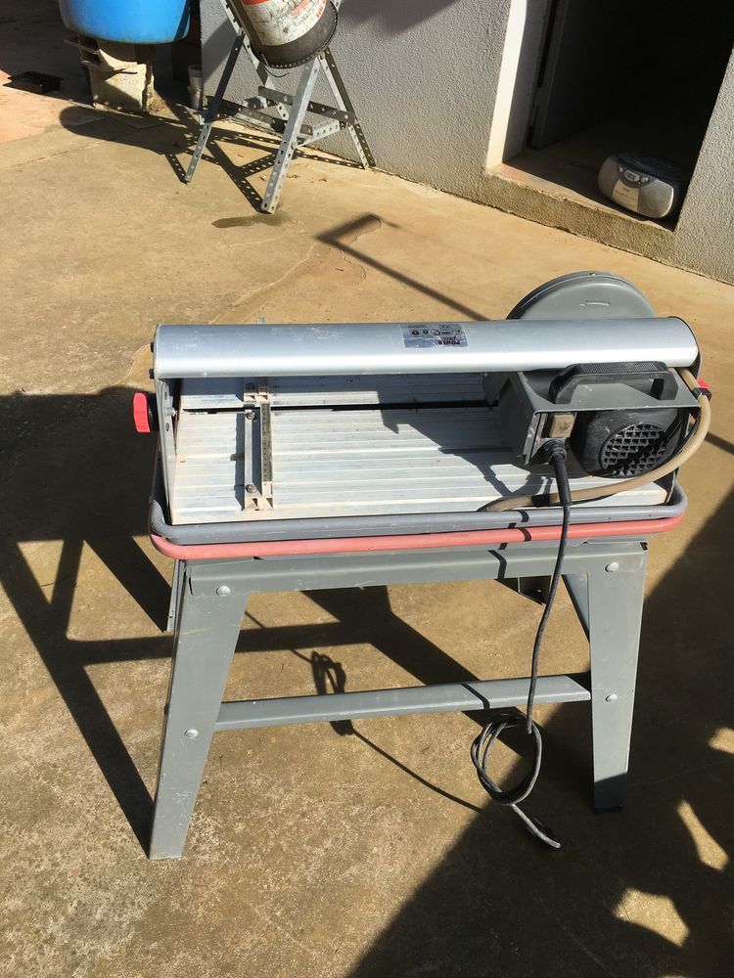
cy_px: 489
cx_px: 367
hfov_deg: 48.2
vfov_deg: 61.7
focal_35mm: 29
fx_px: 820
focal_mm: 4.15
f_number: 2.2
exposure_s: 1/1570
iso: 25
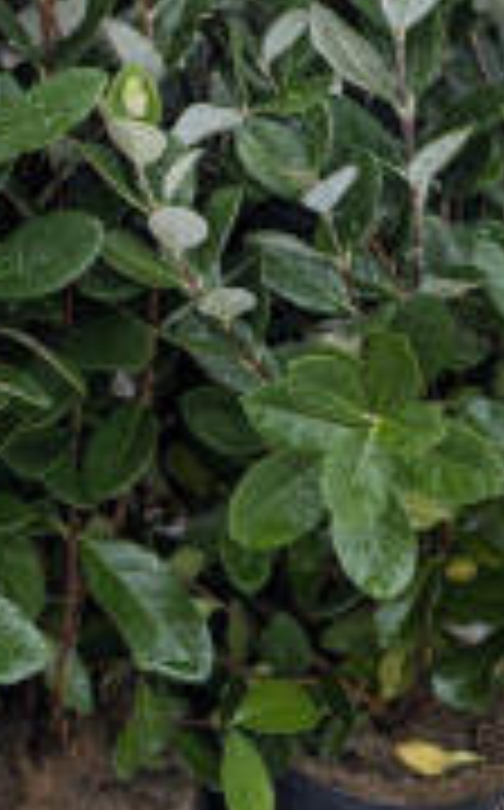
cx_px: -310
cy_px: -162
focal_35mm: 85
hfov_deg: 14.1
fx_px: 1874
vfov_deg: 22.5
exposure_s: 1/134
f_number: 1.85
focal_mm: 6.81
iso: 38
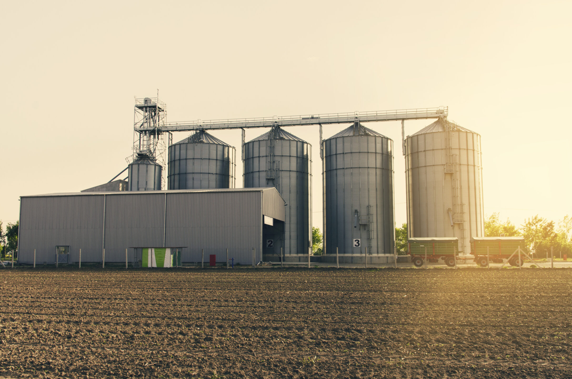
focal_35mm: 33
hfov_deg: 57.3
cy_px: 190
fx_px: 523
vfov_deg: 39.8
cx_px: 286
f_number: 9
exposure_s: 1/200
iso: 100
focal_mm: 22
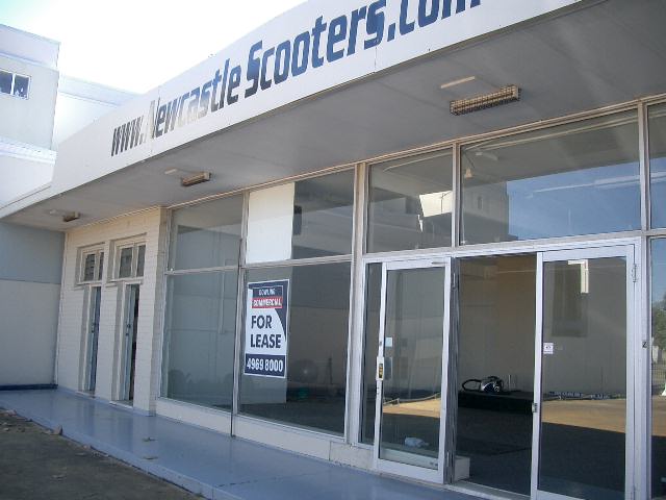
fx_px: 673
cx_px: 333
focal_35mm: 35
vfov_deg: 40.7
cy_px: 250
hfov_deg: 52.6
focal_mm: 5.8
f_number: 2.6
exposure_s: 1/160
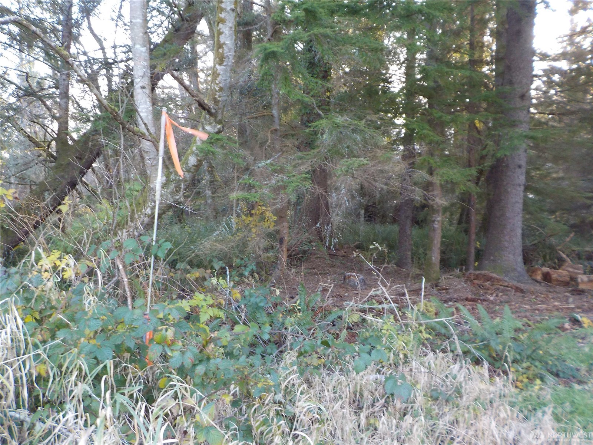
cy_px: 222
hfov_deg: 60.0
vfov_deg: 46.8
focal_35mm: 30
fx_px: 514
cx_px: 296
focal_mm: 4.1
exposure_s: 1/30
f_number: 3.3
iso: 220
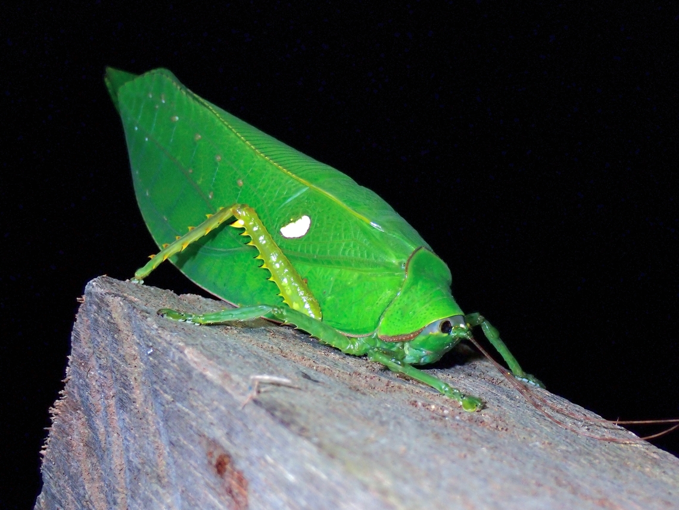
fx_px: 1510
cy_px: 255
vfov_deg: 19.1
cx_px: 340
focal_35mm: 77
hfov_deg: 25.3
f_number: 5.6
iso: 200
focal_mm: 13.65
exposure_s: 1/160
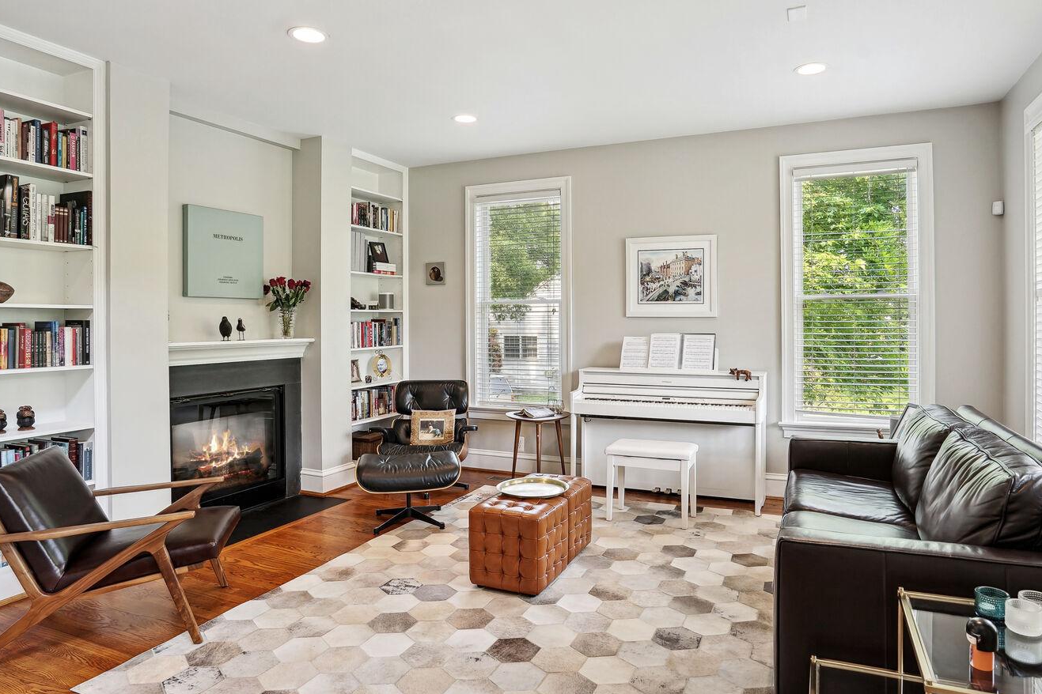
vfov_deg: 59.3
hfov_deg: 81.1
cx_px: 549
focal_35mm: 21
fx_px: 608
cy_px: 304
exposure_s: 1/30
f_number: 8
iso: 400
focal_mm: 16
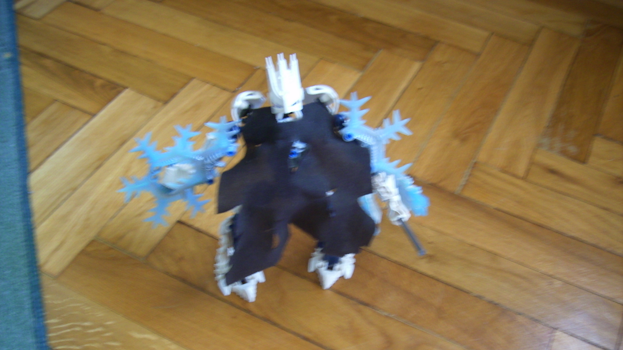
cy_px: 217
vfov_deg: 33.6
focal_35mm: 35
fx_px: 578
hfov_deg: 56.6
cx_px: 312
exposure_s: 1/2
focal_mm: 5.99
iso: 50
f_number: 2.8
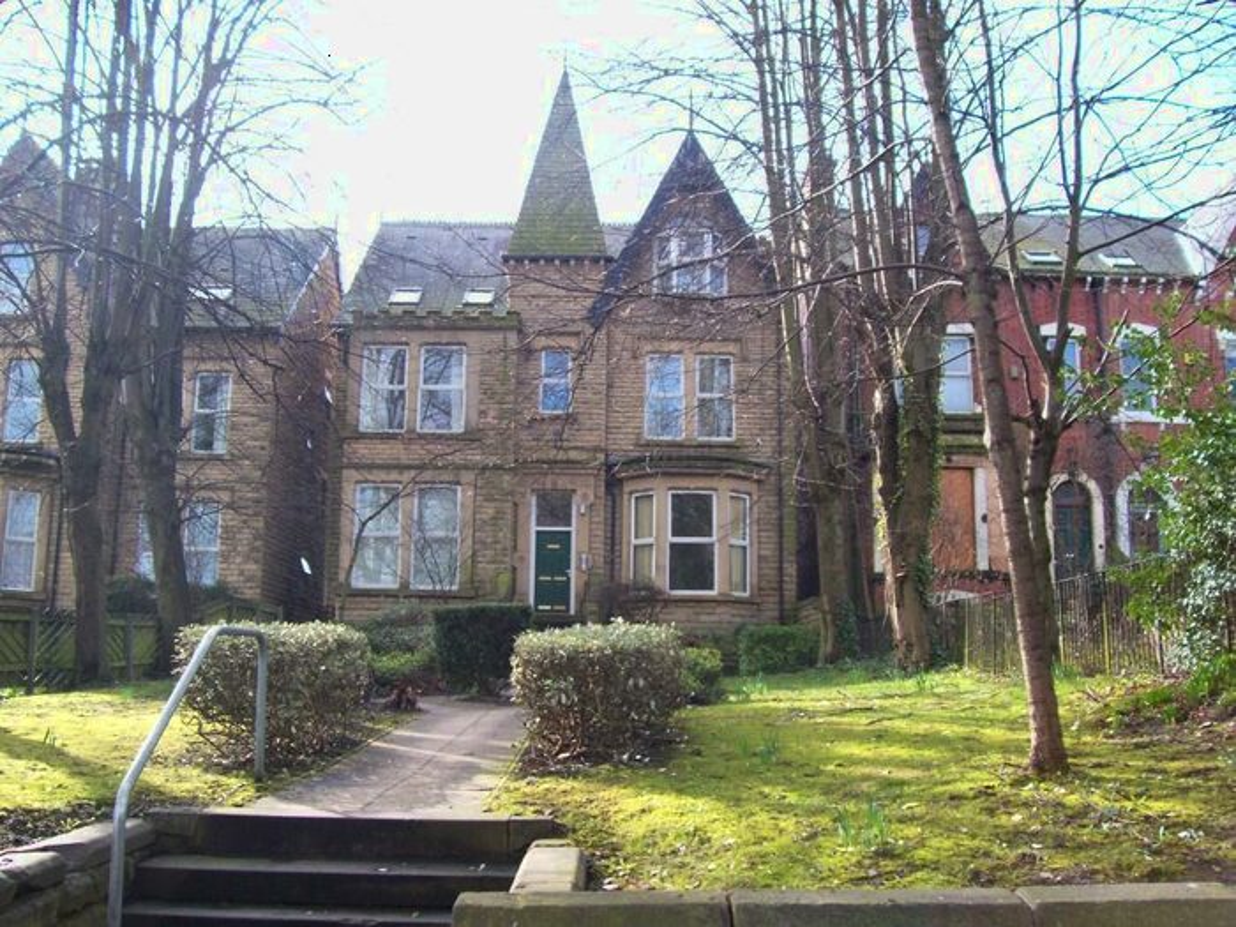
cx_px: 618
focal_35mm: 34
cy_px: 464
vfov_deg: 41.8
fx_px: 1214
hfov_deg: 54.0
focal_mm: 5.6
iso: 80
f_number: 2.7
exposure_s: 1/219
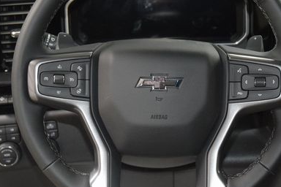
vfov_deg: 16.1
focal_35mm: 85
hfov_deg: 23.9
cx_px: 160
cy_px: 73
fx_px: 663
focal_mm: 34
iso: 2200
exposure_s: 1/50
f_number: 4
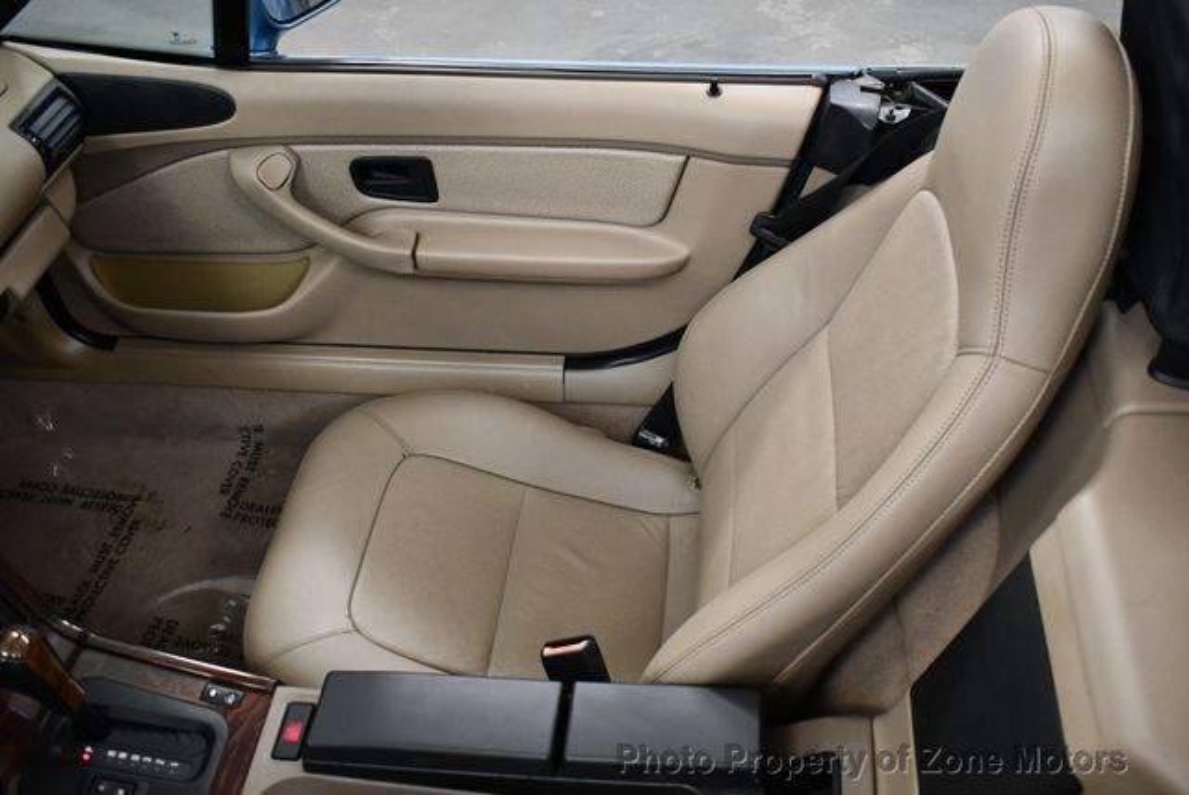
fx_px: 1190
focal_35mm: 36
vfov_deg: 36.9
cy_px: 398
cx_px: 594
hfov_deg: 53.1
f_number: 3.5
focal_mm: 18
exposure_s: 1/125
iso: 1800
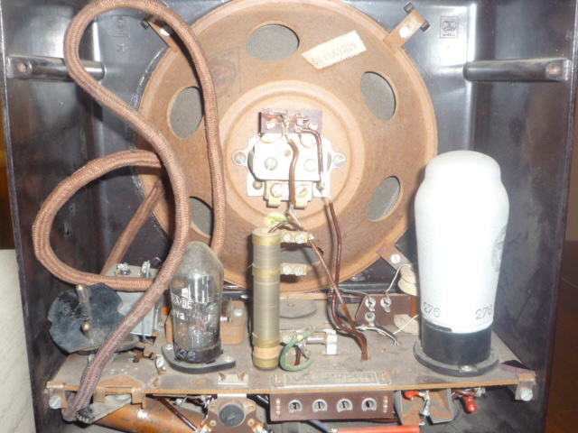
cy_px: 216
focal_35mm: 37
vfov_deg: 38.7
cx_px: 289
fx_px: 618
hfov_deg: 50.1
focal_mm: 4.4
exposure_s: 1/30
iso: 100
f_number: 2.8
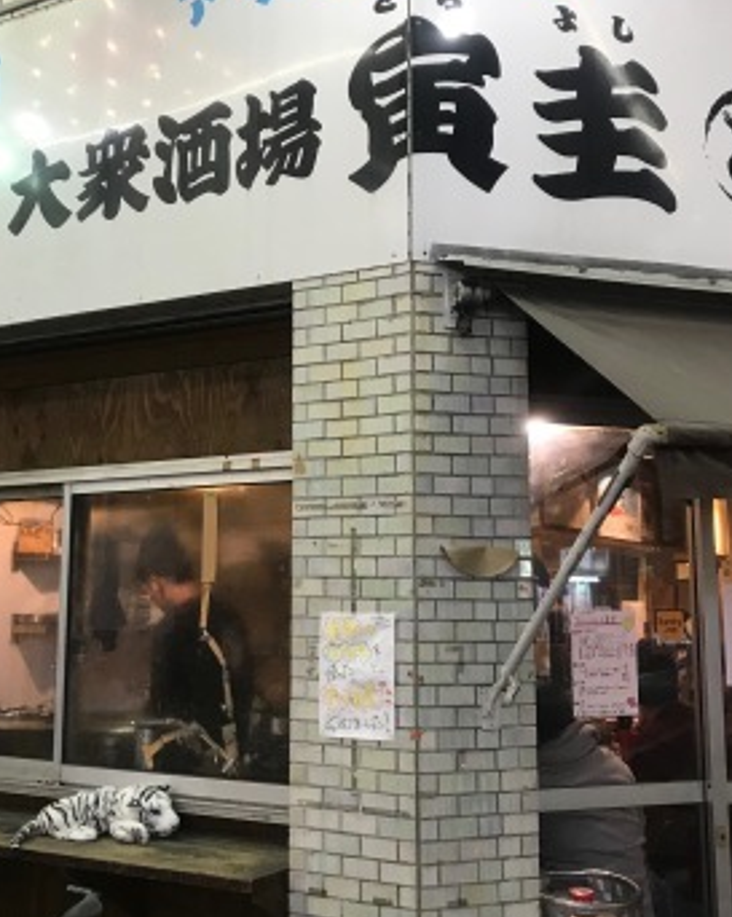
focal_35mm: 40
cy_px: 464
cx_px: 331
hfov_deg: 37.3
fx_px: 1085
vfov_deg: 45.8
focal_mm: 3.99
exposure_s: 1/25
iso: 32
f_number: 1.8
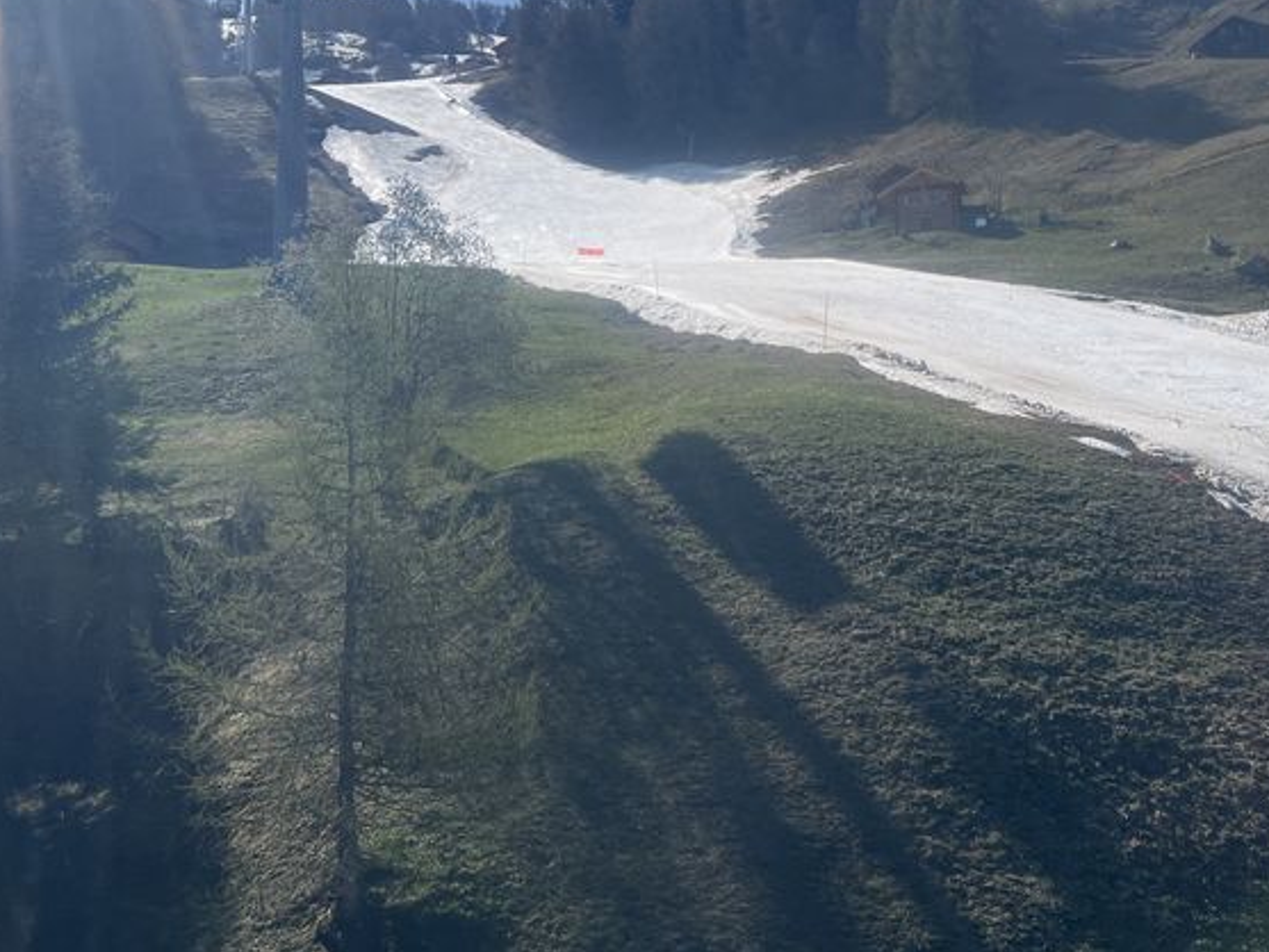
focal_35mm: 42
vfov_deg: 33.6
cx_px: 754
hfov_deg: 44.6
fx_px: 1540
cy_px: 231
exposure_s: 1/3356
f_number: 1.5
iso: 50
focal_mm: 5.7
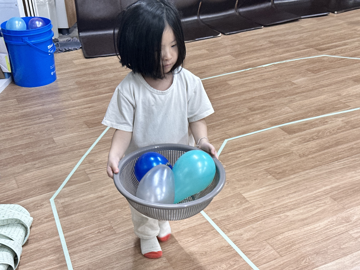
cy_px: 135
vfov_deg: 30.3
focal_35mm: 48
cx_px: 180
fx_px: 499
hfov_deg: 39.7
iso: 100
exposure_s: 1/60
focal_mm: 6.86
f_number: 1.78
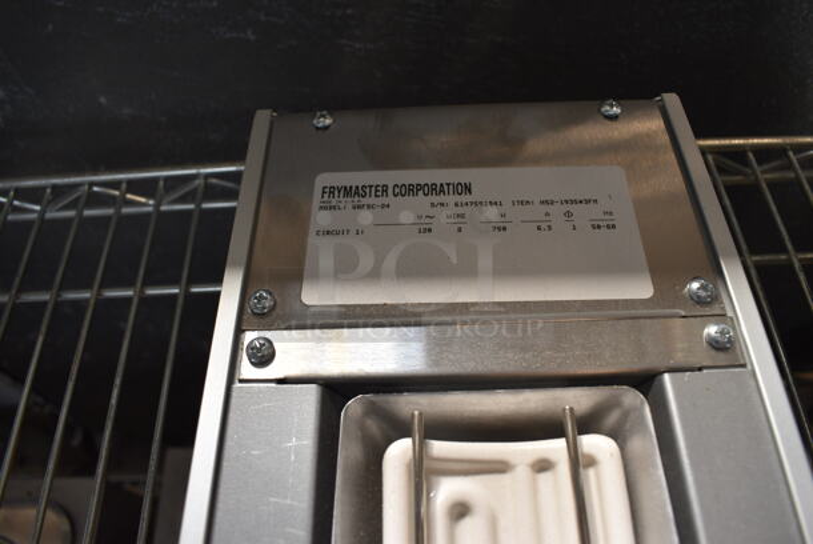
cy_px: 272
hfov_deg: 67.3
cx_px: 406
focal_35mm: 27
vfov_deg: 48.0
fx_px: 610
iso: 400
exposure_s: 1/60
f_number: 6.3
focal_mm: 18
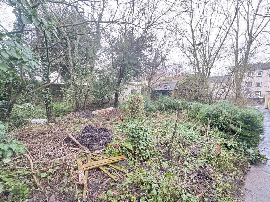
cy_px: 101
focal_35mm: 14
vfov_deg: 85.7
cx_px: 135
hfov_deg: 102.1
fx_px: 109
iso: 1000
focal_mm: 2.22
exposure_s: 1/60
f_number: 2.2
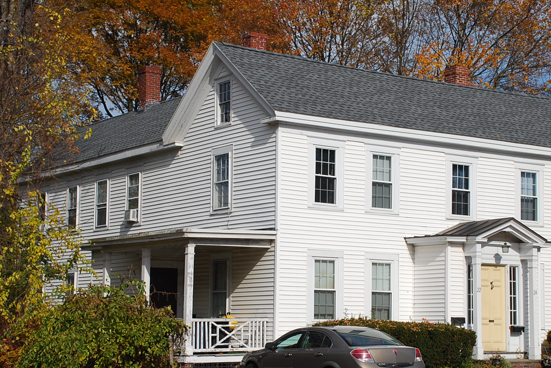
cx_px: 336
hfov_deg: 26.2
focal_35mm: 77
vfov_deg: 17.7
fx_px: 1180
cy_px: 235
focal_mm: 38
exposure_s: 1/320
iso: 100
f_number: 9
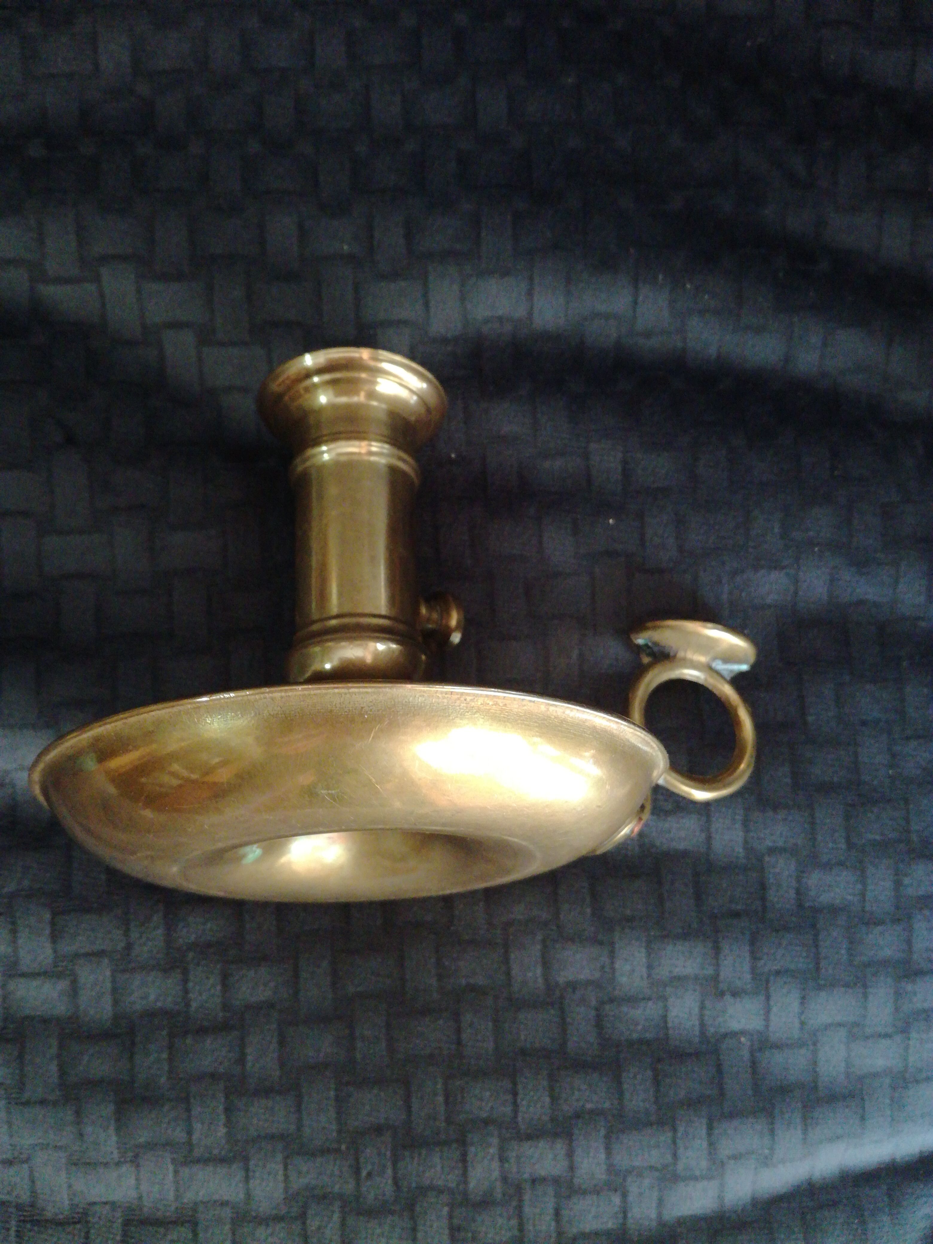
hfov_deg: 51.4
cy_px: 622
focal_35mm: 27
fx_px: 970
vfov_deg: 65.3
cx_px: 466
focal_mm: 3.79
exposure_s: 1/25
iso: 400
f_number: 2
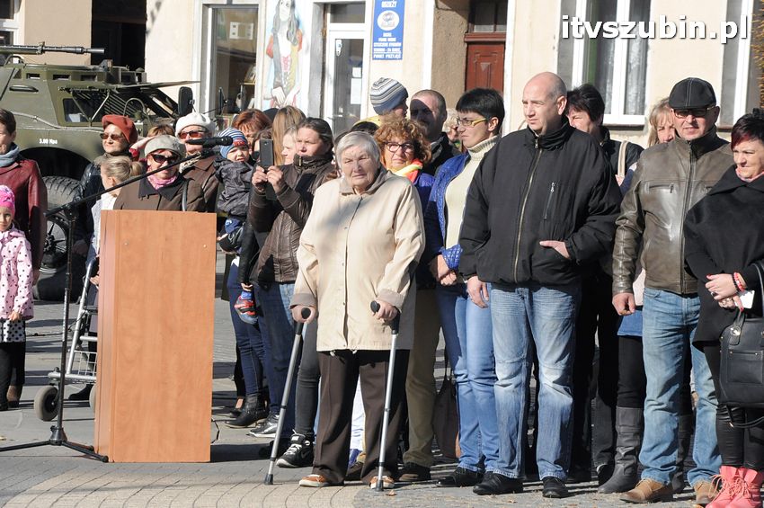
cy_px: 254
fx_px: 3339
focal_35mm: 158
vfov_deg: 8.7
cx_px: 382
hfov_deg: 13.1
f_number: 10
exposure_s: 1/2500
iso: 1600
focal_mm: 105
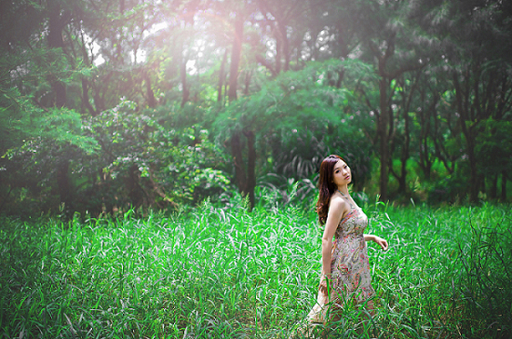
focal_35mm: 35
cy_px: 170
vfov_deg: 37.7
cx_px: 256
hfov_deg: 54.5
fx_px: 497
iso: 100
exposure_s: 1/640
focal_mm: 35
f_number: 1.4
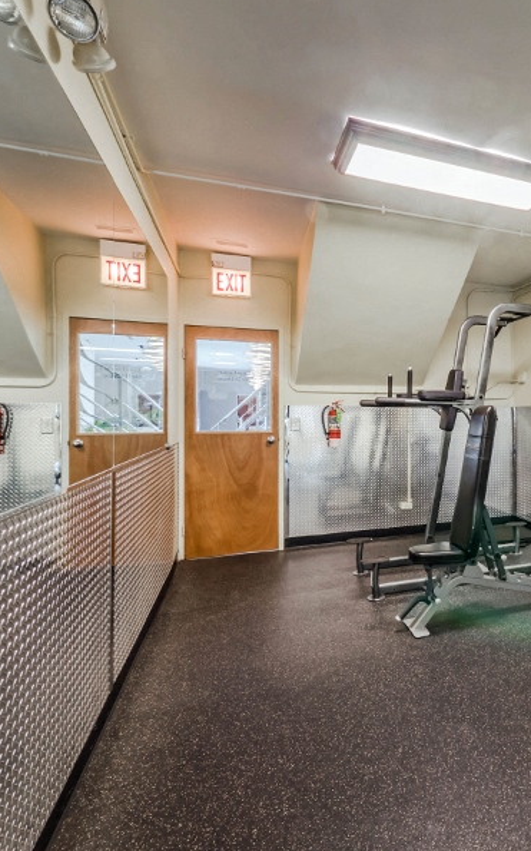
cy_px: 423
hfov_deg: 52.8
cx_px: 472
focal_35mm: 20
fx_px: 463
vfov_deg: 85.1
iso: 200
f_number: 9
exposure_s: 1/1.25
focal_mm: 7
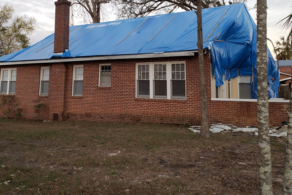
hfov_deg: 52.8
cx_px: 118
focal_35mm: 36
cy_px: 52
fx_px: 292
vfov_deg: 36.1
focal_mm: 4.3
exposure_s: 1/50
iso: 100
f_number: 2.4
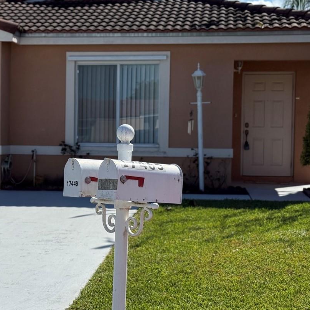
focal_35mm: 84
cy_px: 160
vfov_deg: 20.6
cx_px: 71
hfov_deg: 20.5
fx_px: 851
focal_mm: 6.76
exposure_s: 1/8772
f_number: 1.78
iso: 100
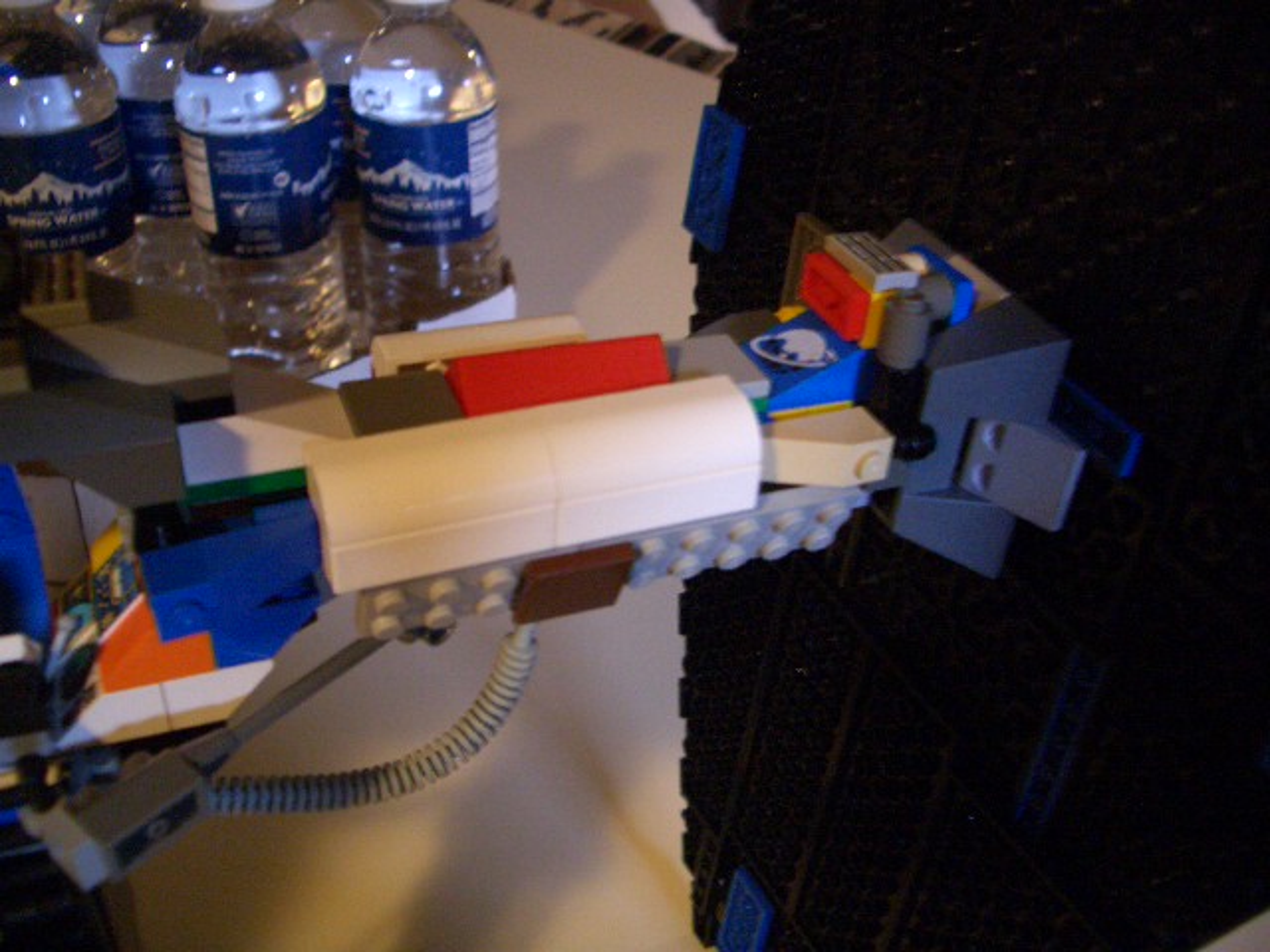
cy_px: 476
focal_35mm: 35
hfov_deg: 52.6
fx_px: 1284
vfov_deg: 40.7
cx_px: 635
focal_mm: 5.8
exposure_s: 1/8
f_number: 2.6
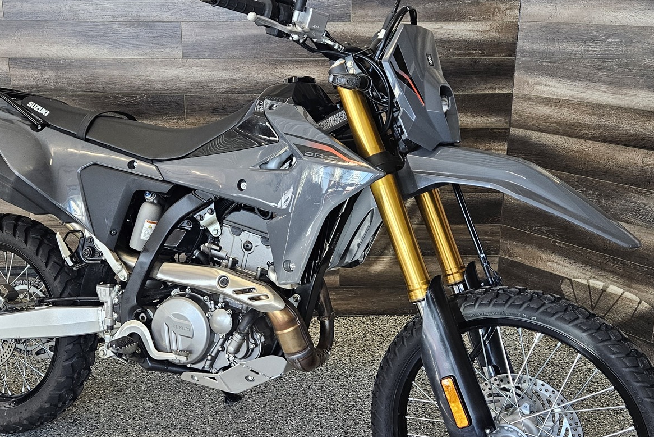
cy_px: 218
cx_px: 318
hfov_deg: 46.4
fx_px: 763
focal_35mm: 42
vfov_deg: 31.9
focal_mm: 5.4
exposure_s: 1/120
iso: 200
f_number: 1.8
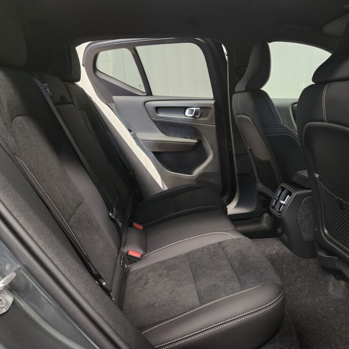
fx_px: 319
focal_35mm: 28
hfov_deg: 56.5
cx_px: 222
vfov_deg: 57.3
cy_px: 170
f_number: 1.8
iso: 800
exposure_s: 1/100
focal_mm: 5.4
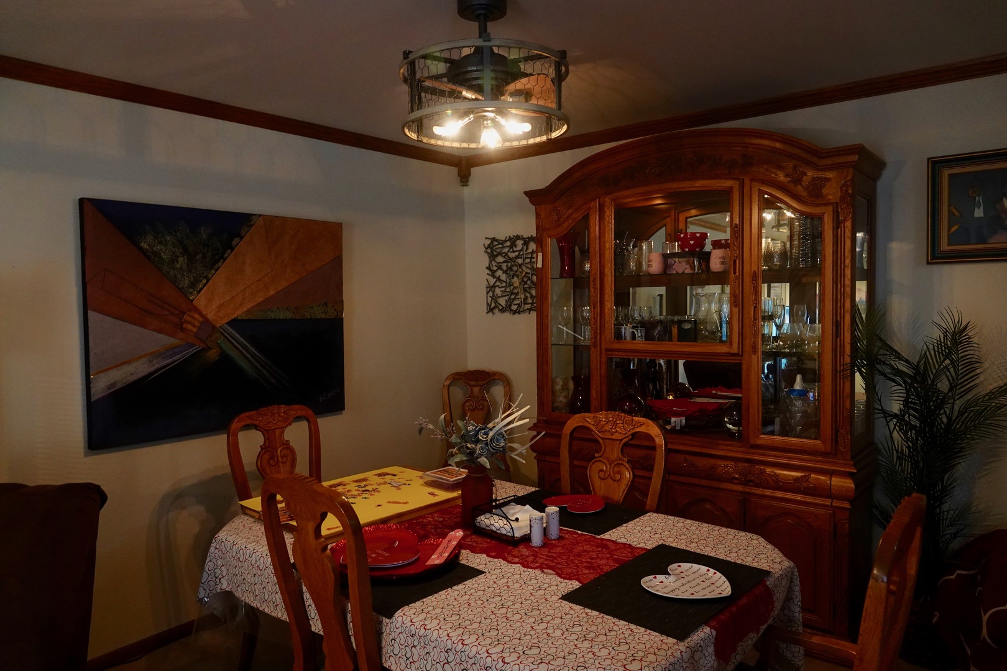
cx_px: 504
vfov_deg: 53.1
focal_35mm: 24
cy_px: 336
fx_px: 671
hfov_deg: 73.7
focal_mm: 8.8
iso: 800
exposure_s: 1/30
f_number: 2.4
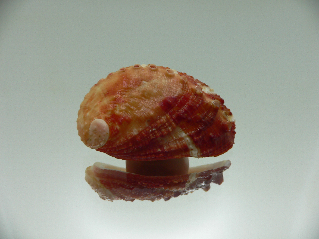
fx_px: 323
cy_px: 120
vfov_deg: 40.7
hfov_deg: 52.6
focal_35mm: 35
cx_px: 160
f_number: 2.8
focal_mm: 4.6
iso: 80
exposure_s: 1/80
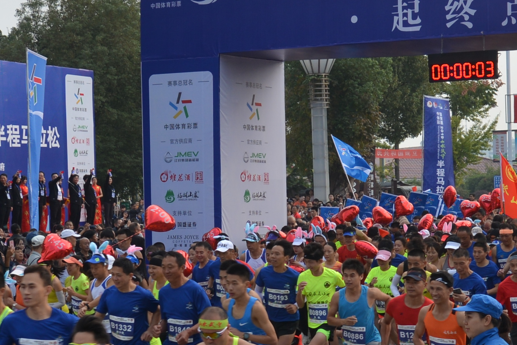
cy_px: 303
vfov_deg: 13.6
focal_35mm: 100
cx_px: 361
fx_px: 1437
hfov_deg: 20.3
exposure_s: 1/250
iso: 200
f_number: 8
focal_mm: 24
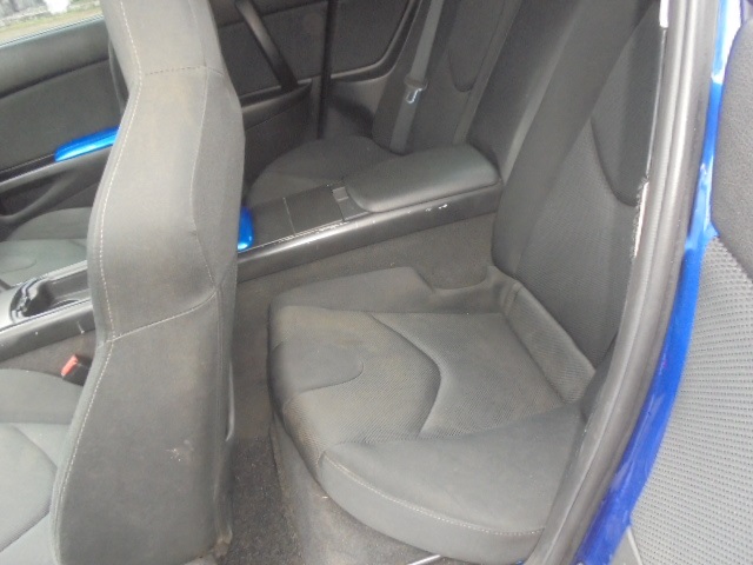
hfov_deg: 67.3
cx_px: 376
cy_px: 282
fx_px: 566
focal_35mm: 26
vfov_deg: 53.1
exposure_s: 1/30
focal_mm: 4.6
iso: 500
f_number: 3.5
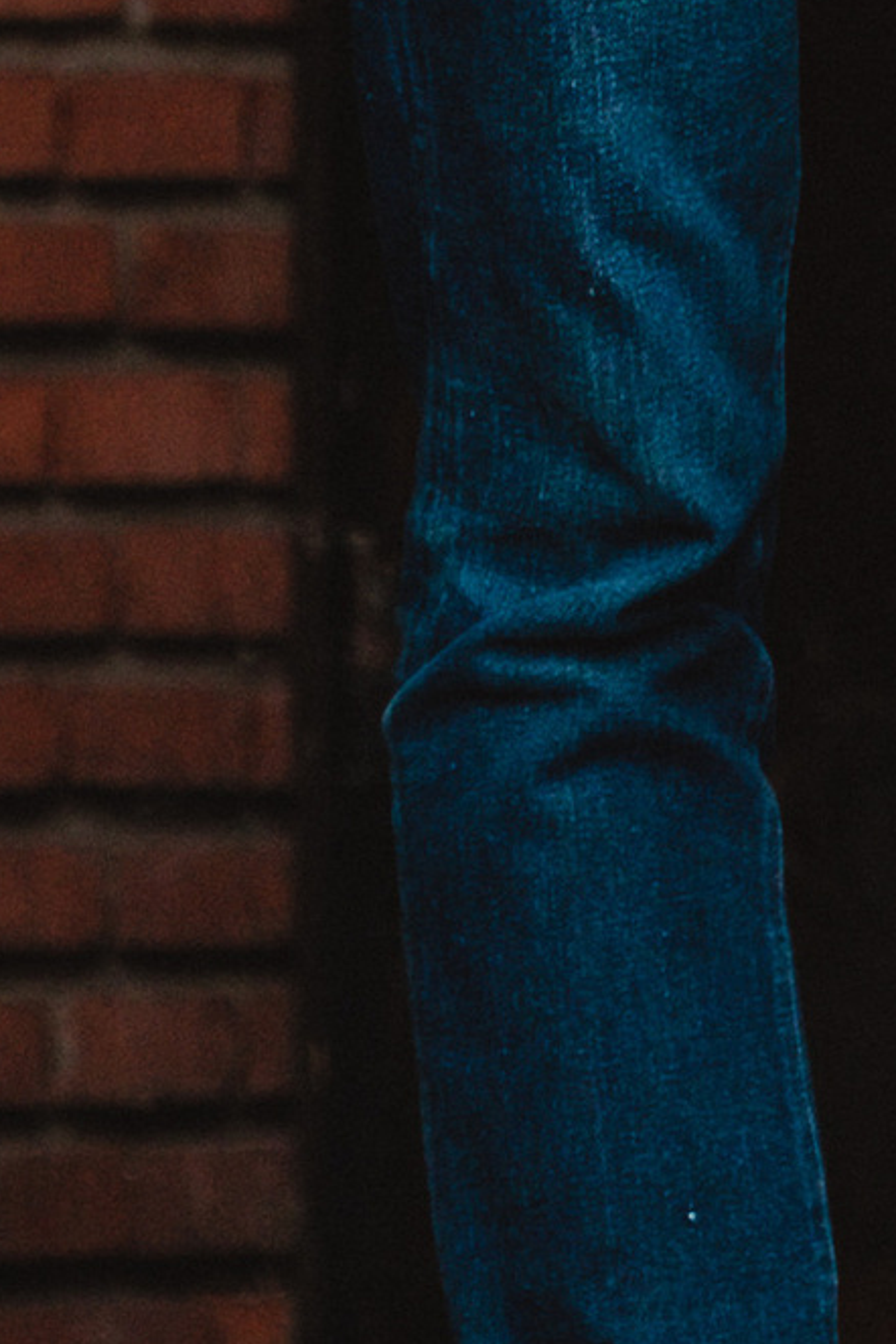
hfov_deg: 1.7
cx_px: 310
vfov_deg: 2.5
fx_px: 30686
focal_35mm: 822
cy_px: -906
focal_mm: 94.5
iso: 800
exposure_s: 1/125
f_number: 3.6
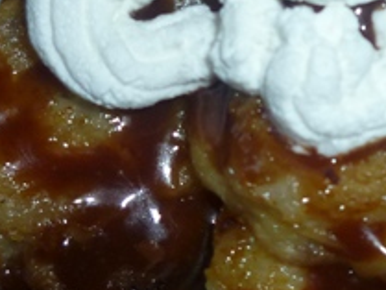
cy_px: 7
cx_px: 273
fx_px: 1194
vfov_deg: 13.7
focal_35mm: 107
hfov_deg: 18.3
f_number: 2.8
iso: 125
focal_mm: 5
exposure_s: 1/30
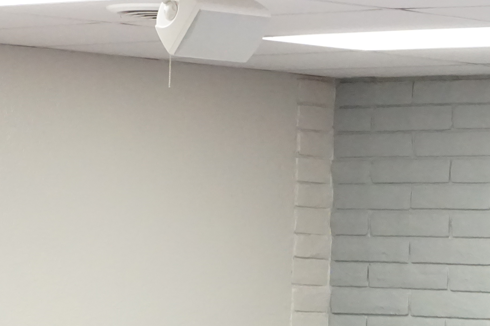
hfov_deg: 8.7
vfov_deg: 5.7
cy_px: 467
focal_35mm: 237
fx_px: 3232
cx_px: 300
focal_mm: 55
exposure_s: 1/160
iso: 6400
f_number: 6.3
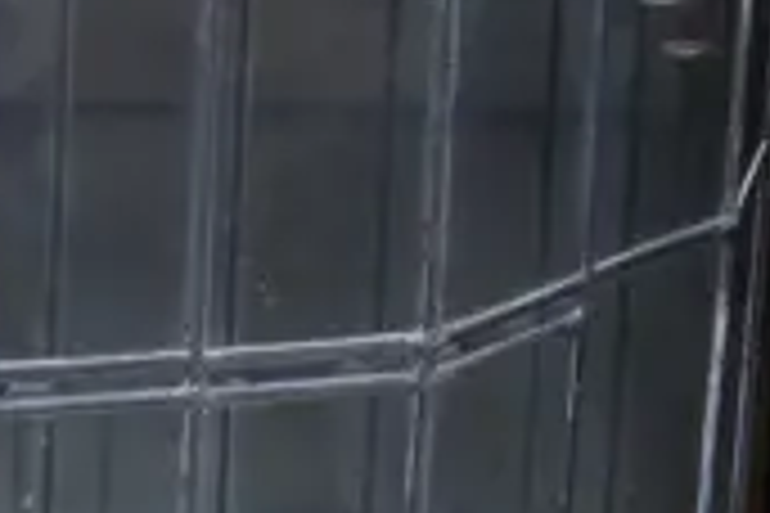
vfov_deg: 4.6
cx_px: -932
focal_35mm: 299
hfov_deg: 6.6
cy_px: 668
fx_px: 6395
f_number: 5.2
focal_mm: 24
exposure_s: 1/60
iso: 1000
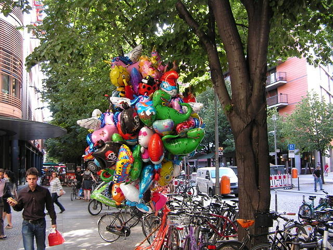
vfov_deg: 37.7
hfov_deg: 49.0
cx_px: 166
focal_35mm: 38
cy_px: 125
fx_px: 366
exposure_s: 1/40
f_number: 2.8
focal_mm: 6.3
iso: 64
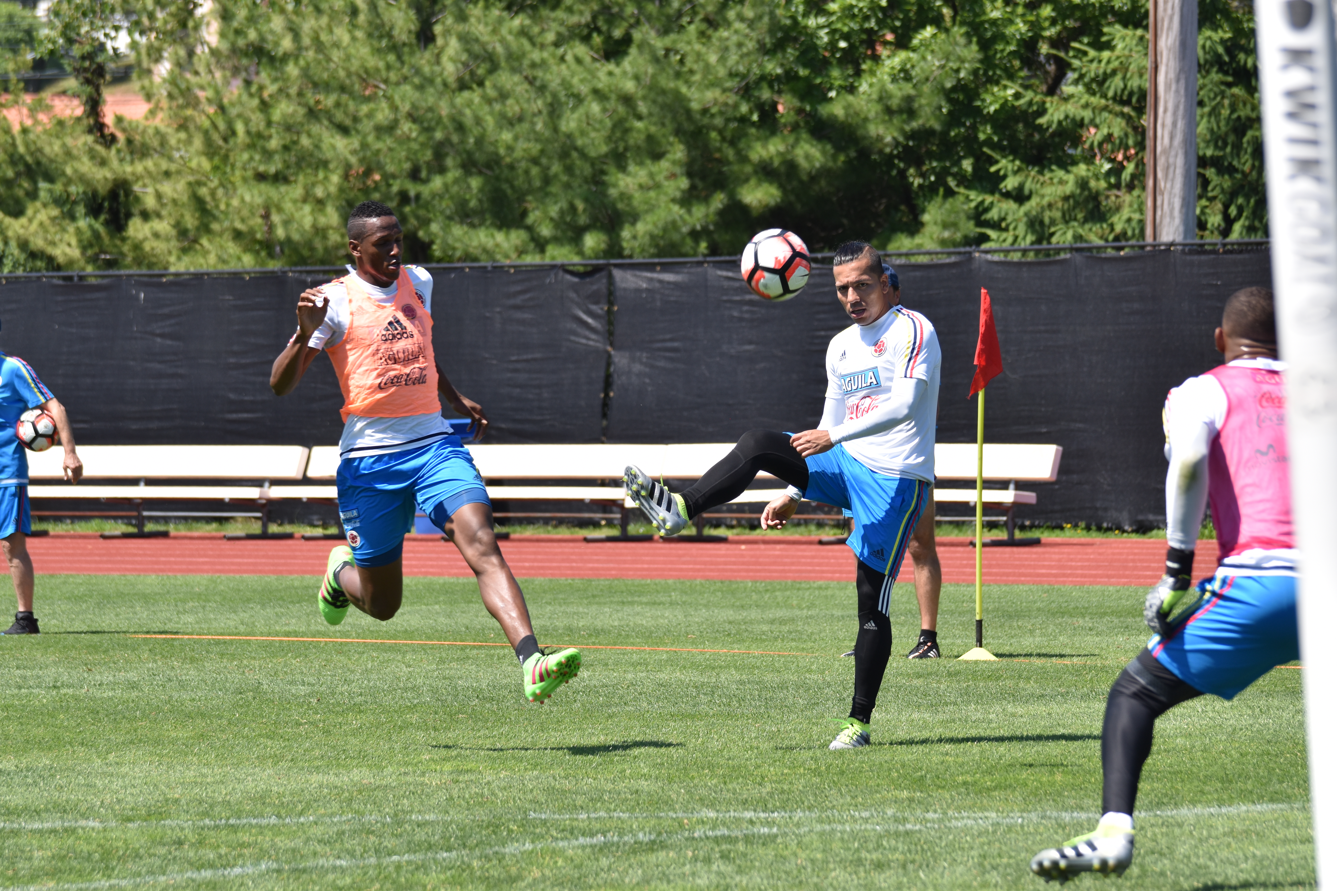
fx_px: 9191
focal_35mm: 248
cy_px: 446
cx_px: 668
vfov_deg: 5.6
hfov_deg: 8.3
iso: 200
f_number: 6.3
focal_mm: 165
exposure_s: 1/640
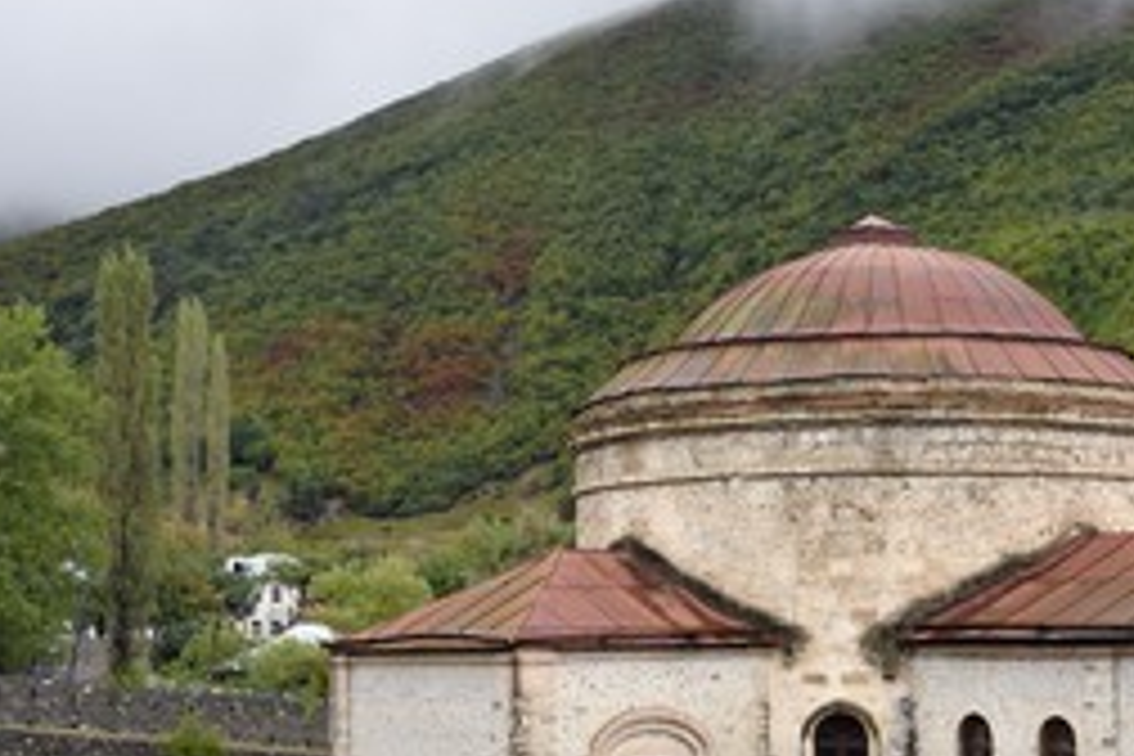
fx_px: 2520
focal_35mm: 80
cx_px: 792
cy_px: 423
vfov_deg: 17.1
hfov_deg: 25.2
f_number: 10
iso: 800
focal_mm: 48
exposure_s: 1/200
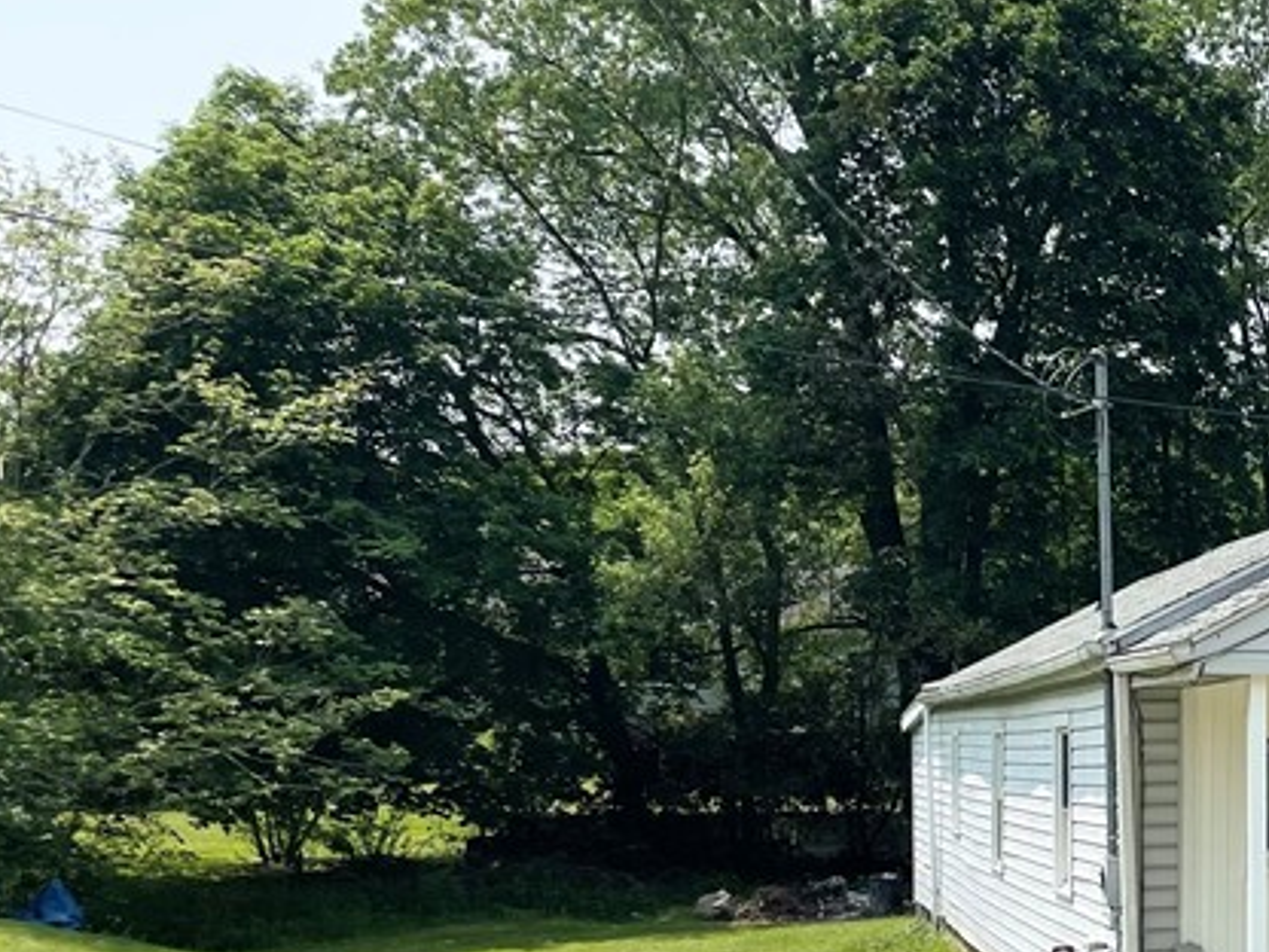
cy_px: 723
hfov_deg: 27.8
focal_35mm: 64
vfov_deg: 22.7
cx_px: 1373
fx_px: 2346
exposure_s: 1/3731
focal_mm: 4.2
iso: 32
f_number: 1.6
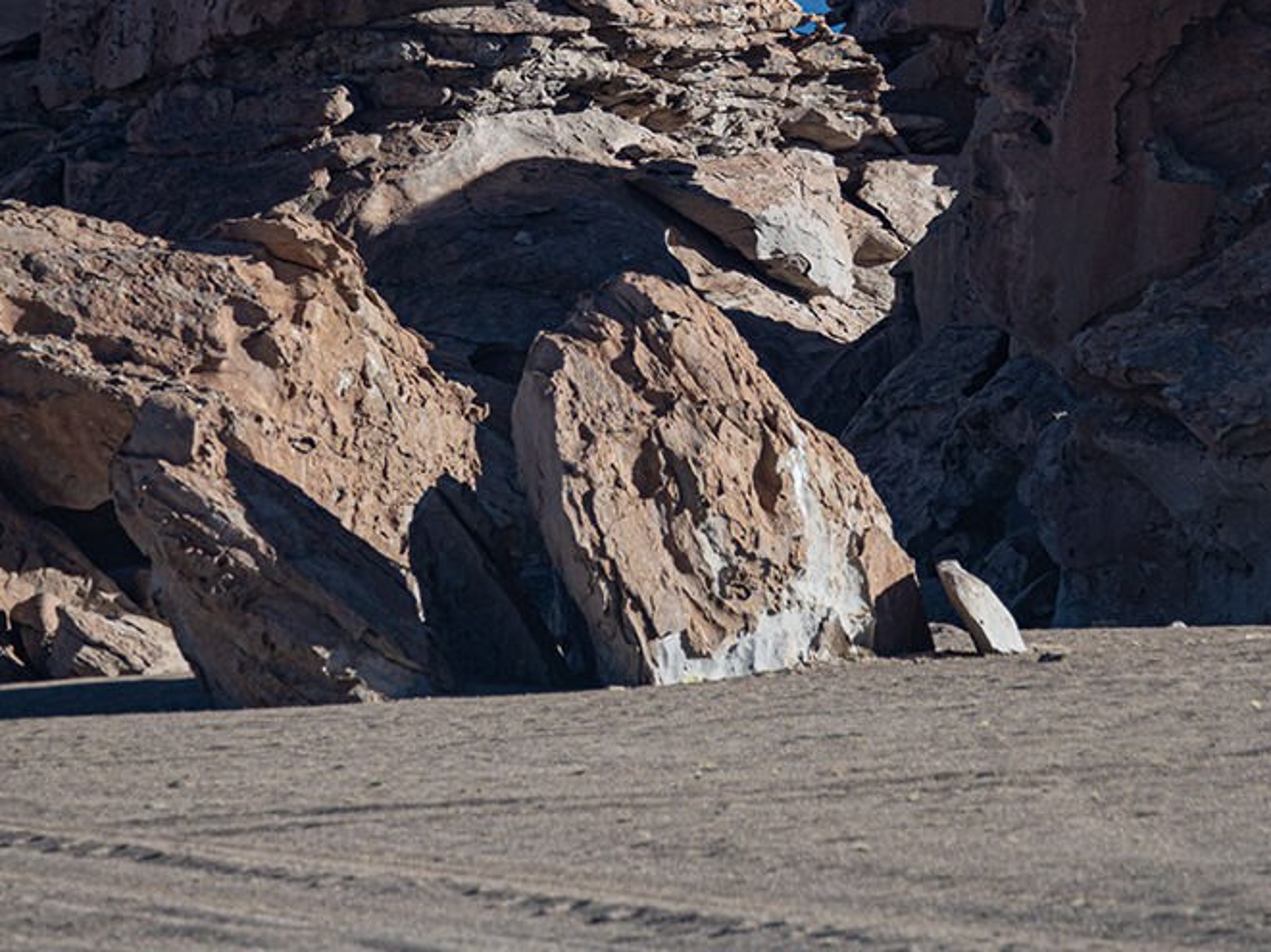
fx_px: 14422
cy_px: 160
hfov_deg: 5.0
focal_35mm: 393
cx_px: 781
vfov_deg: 3.8
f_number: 5.3
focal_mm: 180
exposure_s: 1/200
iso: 140
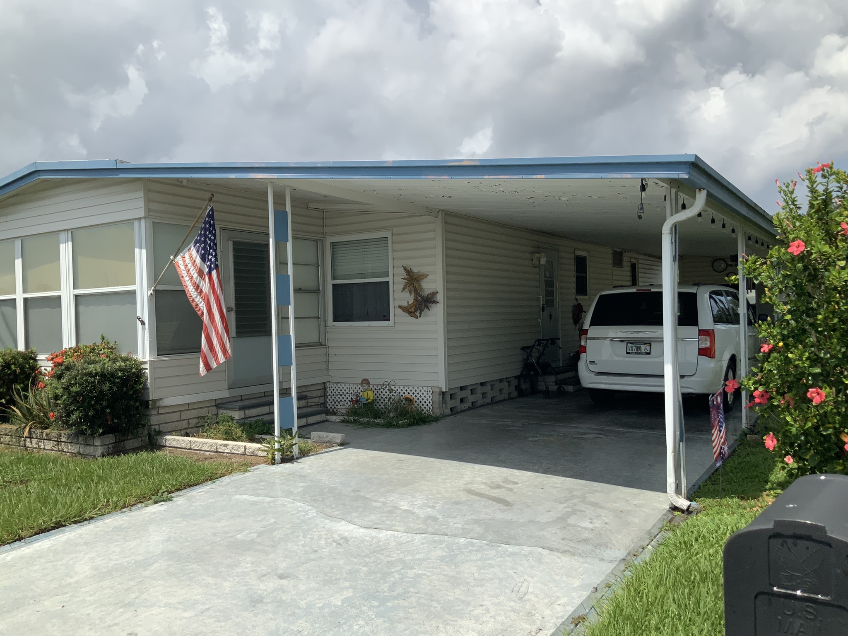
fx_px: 710
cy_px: 318
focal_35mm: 29
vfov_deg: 48.2
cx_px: 424
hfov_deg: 61.7
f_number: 1.8
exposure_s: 1/2801
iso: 16
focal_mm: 3
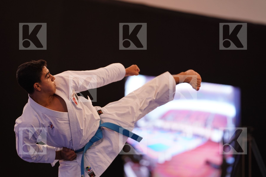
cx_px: 133
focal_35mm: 200
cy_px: 88
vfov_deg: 6.9
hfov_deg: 10.3
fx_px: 1478
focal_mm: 200
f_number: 2.8
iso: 800
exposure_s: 1/500
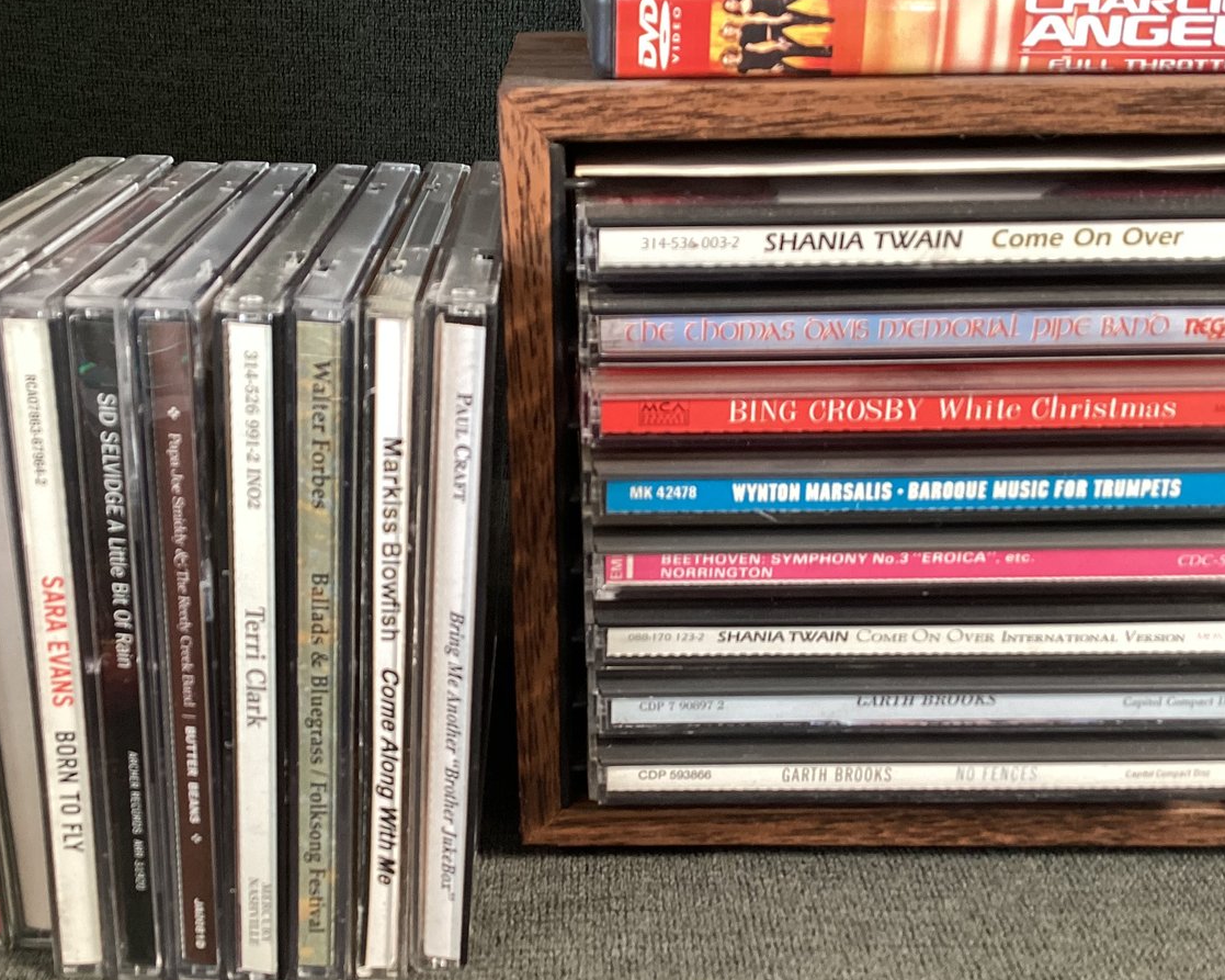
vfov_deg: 36.4
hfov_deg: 44.8
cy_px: 559
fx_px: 1486
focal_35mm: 41
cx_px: 557
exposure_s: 1/50
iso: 125
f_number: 2.4
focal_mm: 3.3
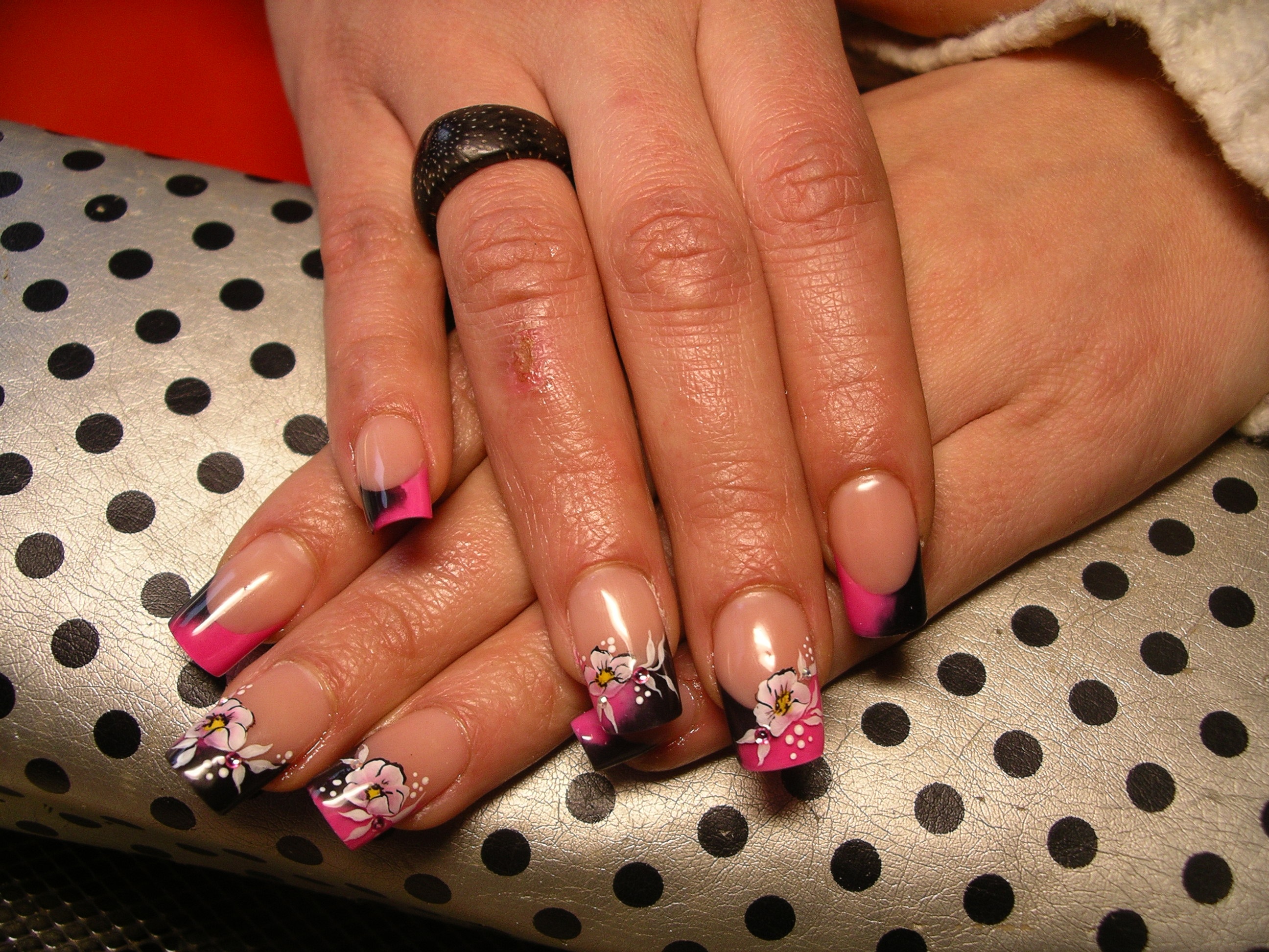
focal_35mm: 45
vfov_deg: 32.2
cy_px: 476
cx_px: 634
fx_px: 1650
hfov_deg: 42.1
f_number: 3
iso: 125
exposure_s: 1/50
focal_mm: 9.3
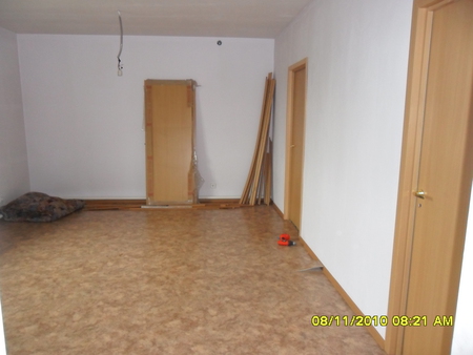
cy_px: 178
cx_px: 236
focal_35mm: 27
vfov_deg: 51.4
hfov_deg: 65.3
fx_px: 369
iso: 320
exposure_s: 1/45
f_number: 3.5
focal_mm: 4.9
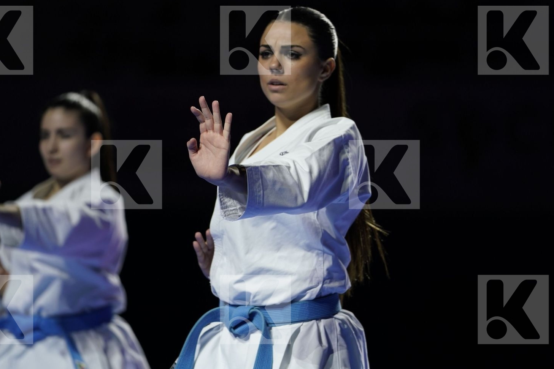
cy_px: 175
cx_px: 256
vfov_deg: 5.6
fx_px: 3802
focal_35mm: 247
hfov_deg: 8.3
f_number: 2.8
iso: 400
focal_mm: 200
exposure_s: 1/500
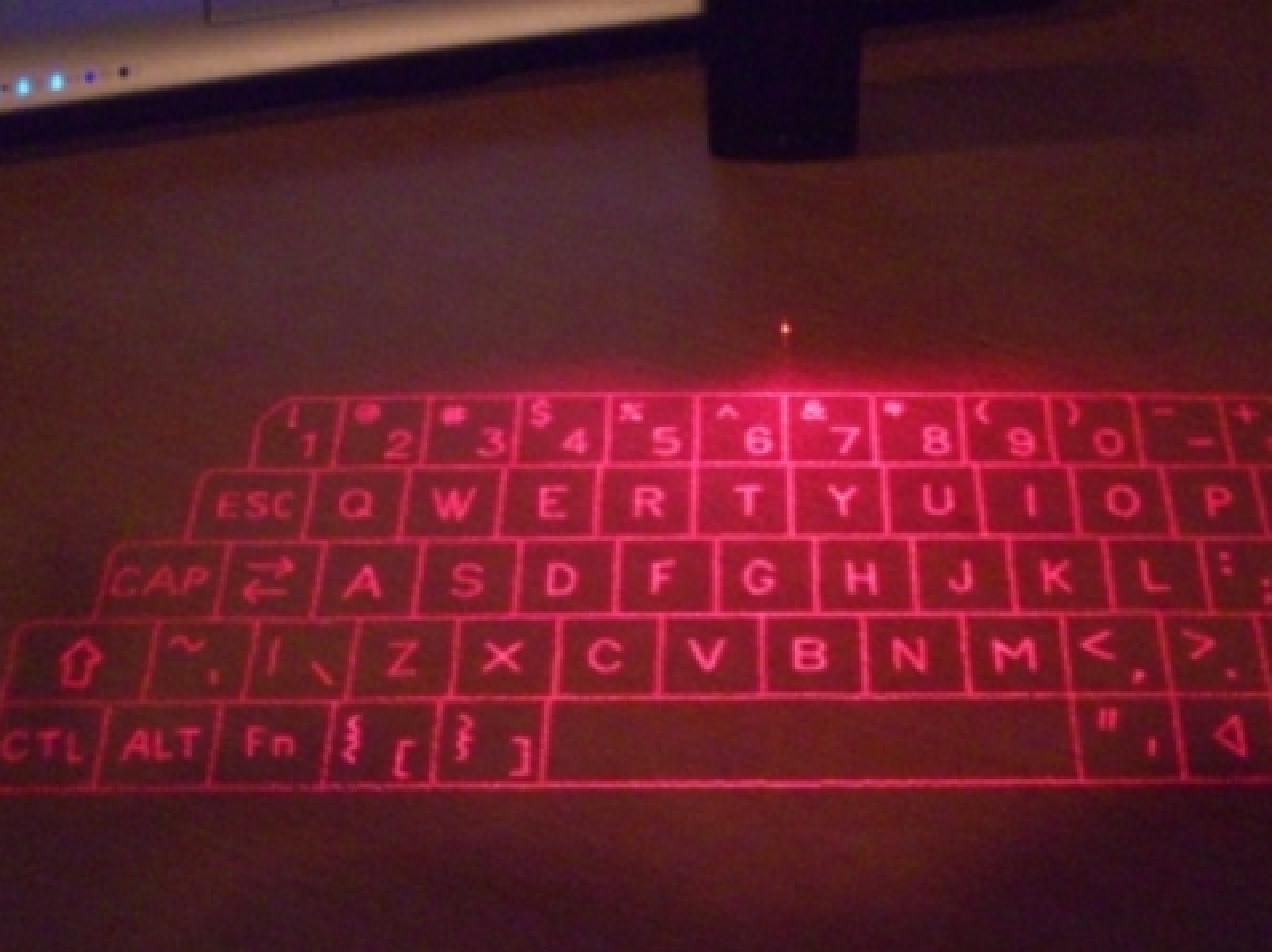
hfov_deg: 37.3
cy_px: 516
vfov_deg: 28.5
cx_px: 787
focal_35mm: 51
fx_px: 1873
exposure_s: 1/15
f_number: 2.8
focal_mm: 7.9
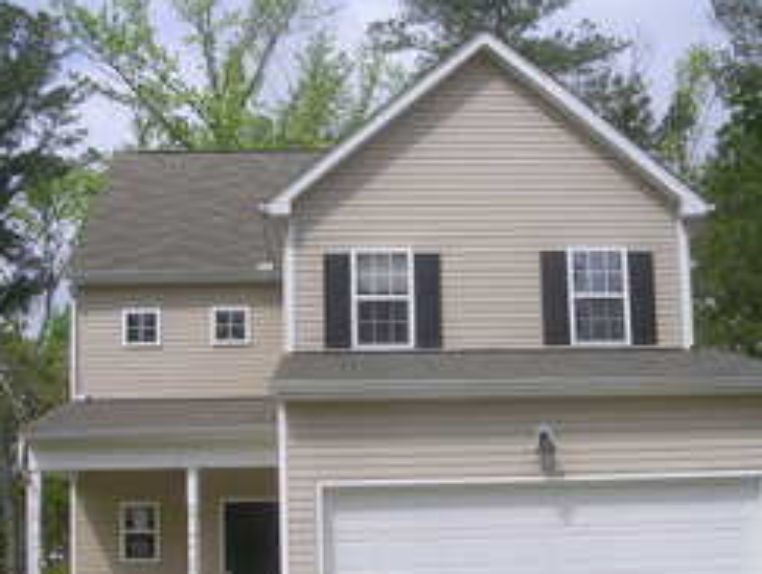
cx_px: 430
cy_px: 401
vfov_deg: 26.9
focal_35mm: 54
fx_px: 1190
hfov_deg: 35.4
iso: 50
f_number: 5.6
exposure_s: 1/373
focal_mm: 5.8
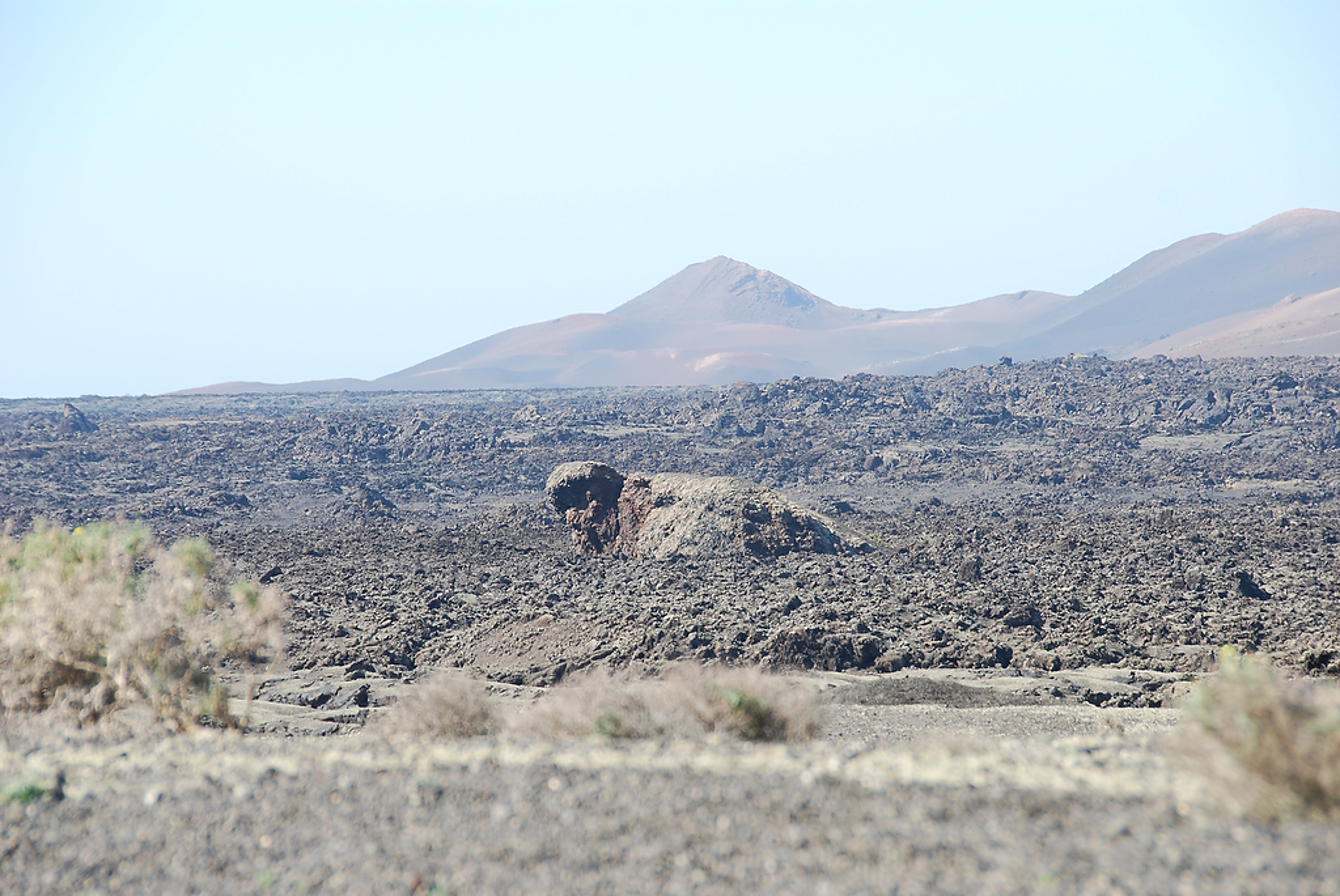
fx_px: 7265
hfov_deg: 10.5
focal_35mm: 195
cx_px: 670
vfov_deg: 7.1
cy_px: 448
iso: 200
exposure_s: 1/200
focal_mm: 130
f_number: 10
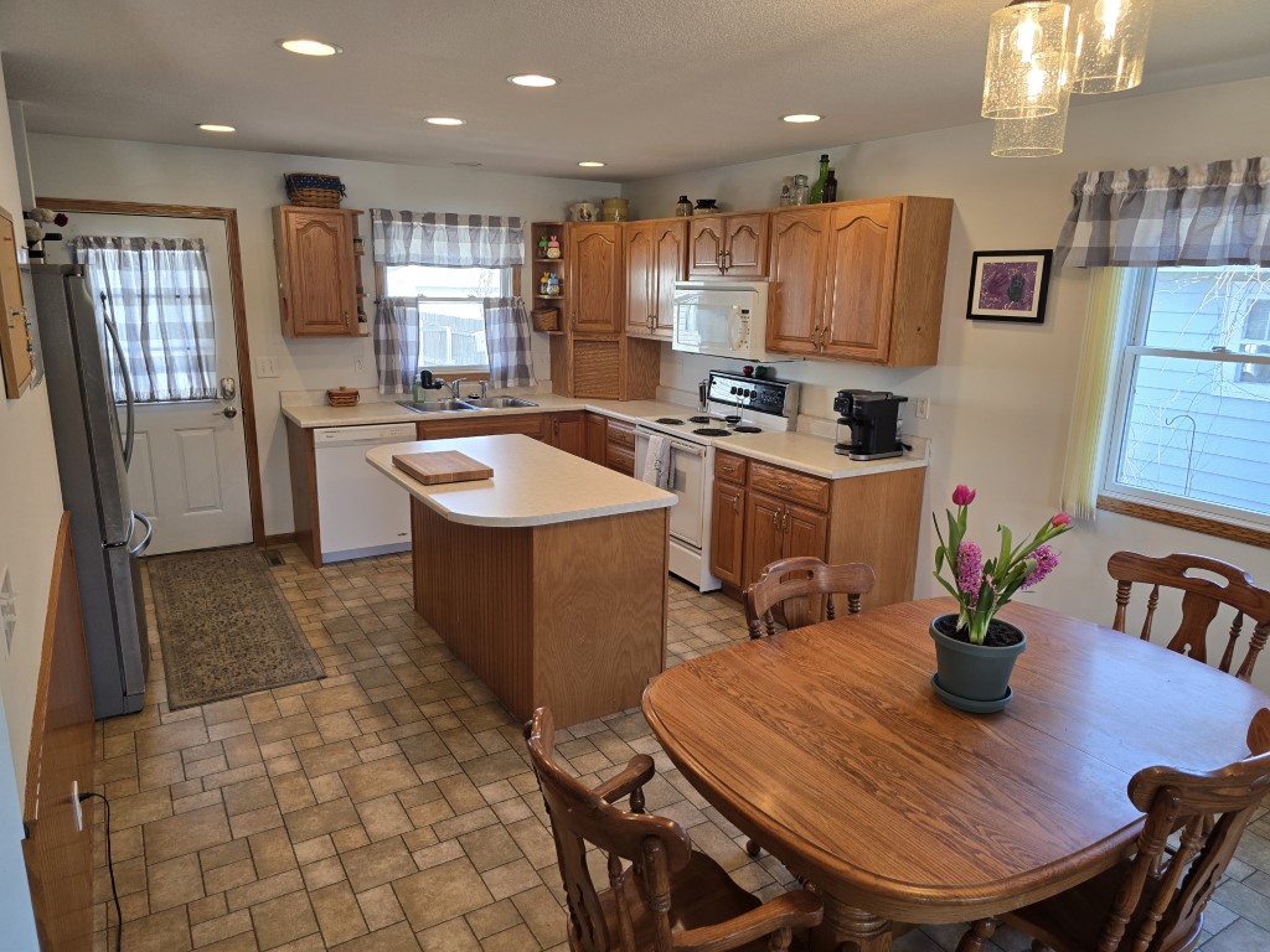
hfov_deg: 73.9
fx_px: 844
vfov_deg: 58.9
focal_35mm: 23
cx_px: 635
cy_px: 476
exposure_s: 1/120
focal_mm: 6.3
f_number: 1.7
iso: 100
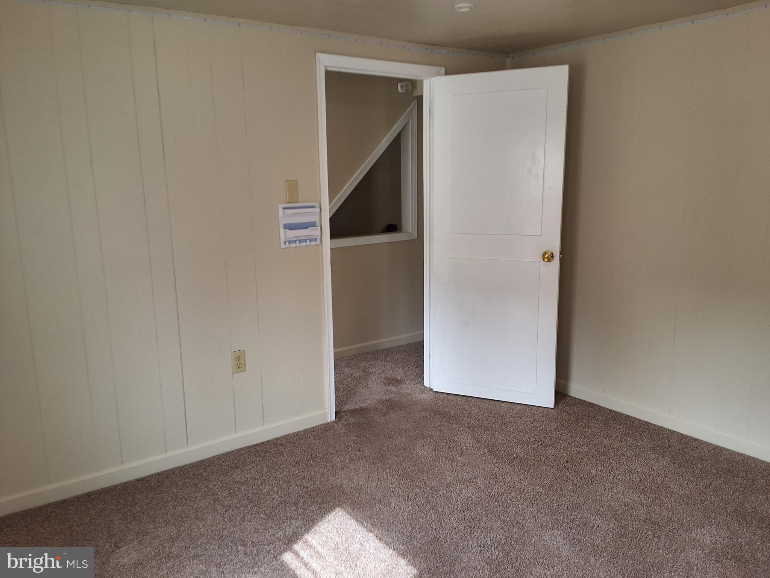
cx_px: 385
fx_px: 623
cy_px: 289
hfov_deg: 63.4
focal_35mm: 28
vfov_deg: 49.7
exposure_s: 1/40
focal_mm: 2.91
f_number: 1.9
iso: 50
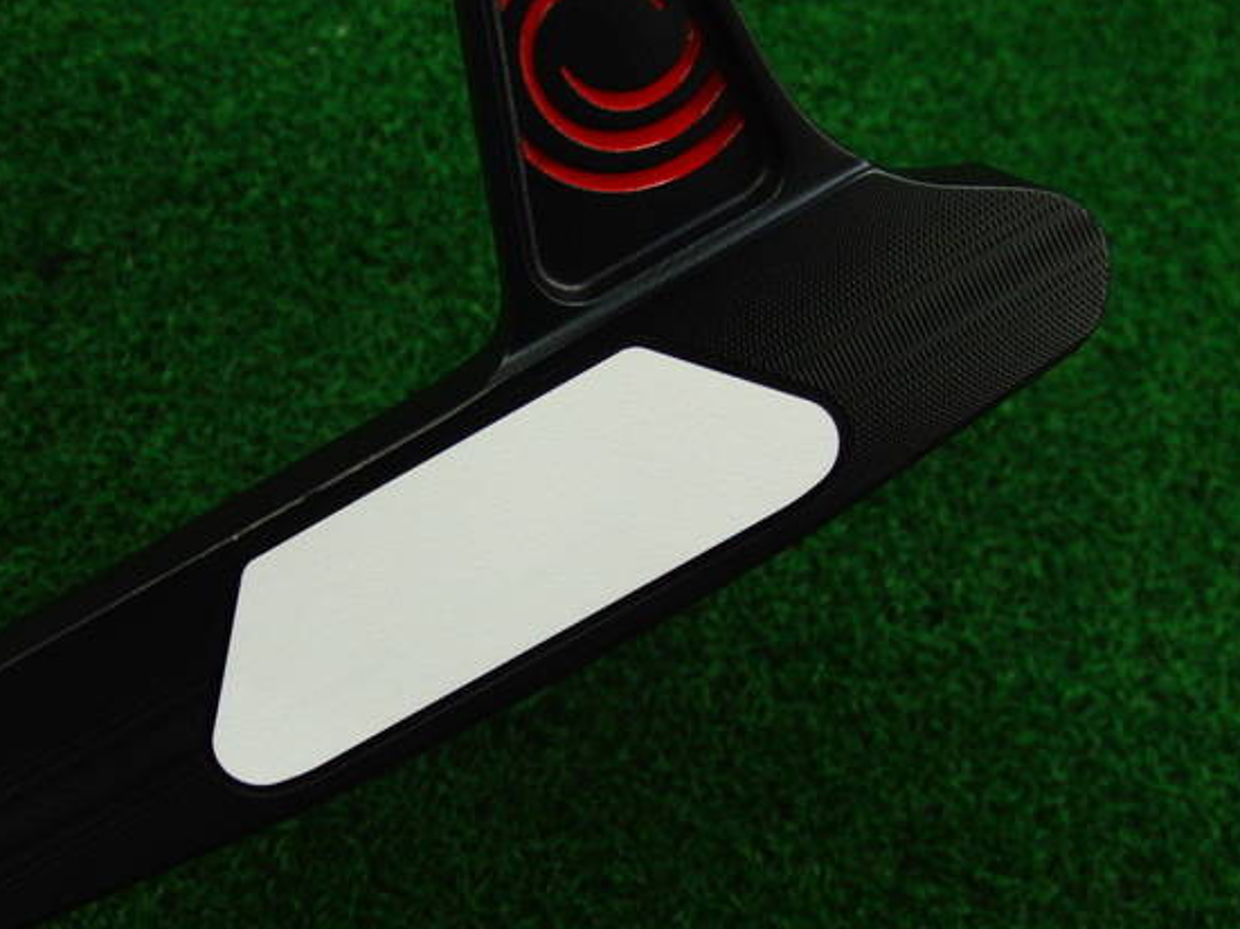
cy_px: 443
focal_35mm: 43
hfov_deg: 43.7
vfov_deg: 33.6
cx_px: 529
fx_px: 1540
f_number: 3.6
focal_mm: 6.42
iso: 400
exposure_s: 1/60
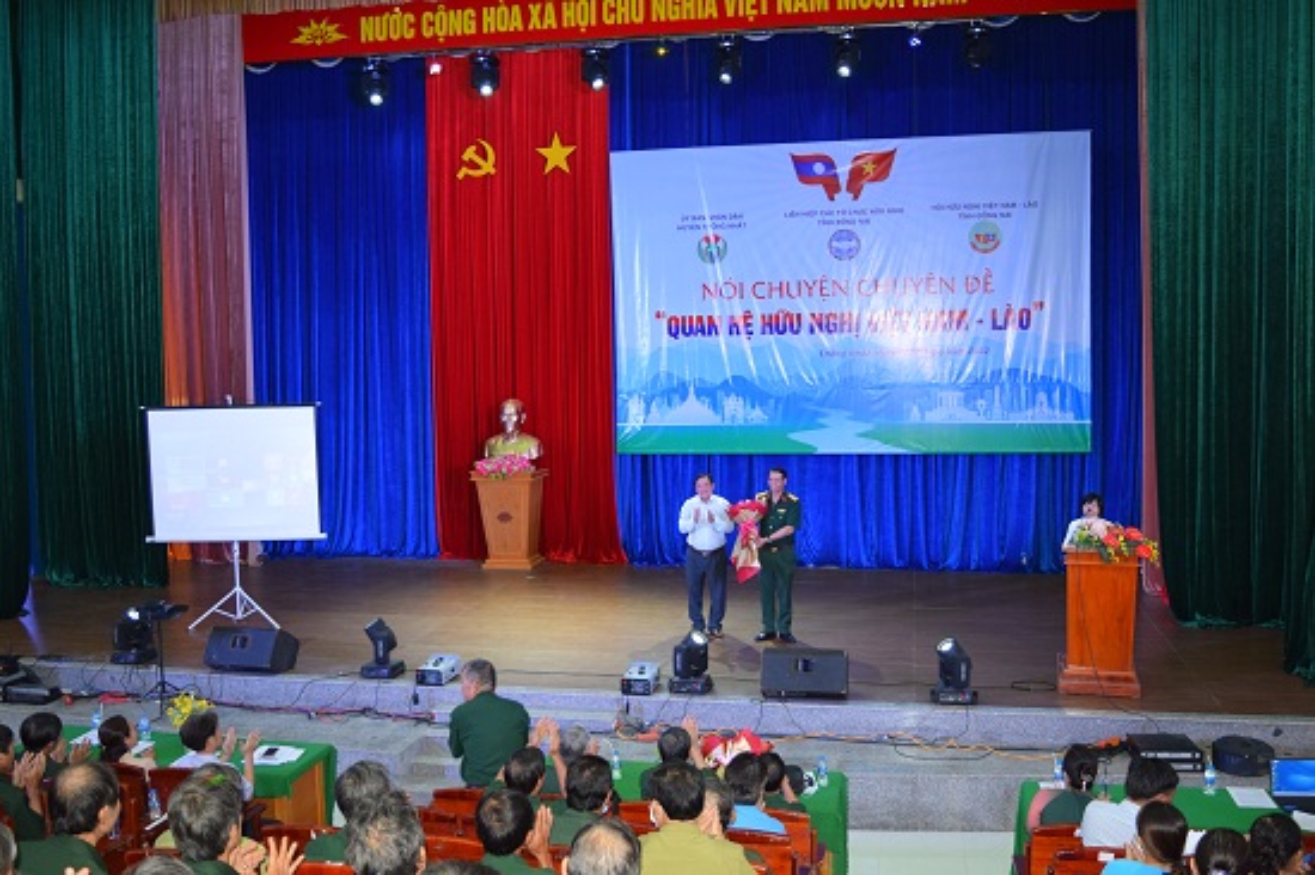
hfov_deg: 55.1
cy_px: 438
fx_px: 1259
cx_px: 658
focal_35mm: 34
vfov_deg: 38.3
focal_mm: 23
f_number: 4
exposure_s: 1/80
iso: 800
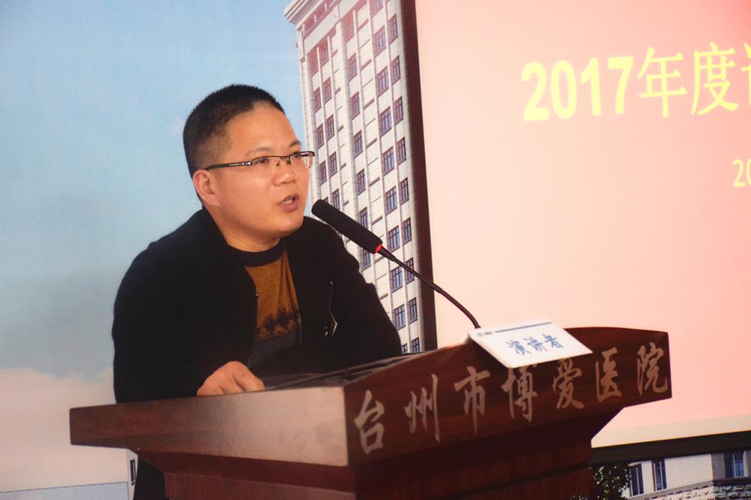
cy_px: 250
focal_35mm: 93
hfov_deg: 21.9
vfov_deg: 14.7
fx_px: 1939
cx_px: 376
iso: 3600
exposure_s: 1/60
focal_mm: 62
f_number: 5
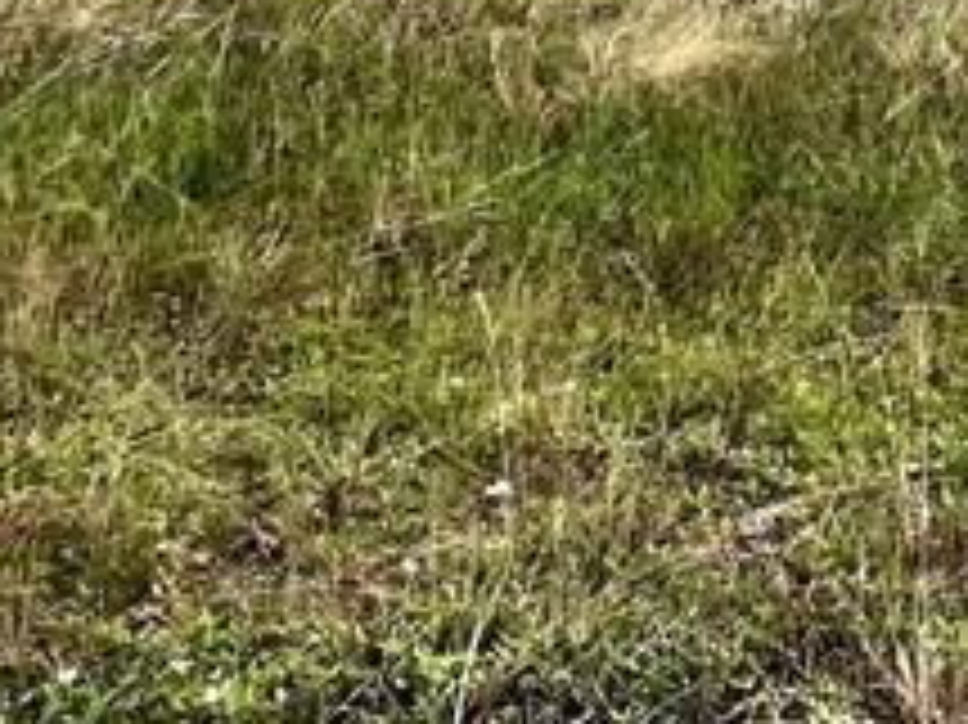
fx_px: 1733
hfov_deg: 24.1
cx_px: 1477
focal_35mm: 62
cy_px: -139
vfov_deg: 21.9
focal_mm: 1.57
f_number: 1.8
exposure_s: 1/2137
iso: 32
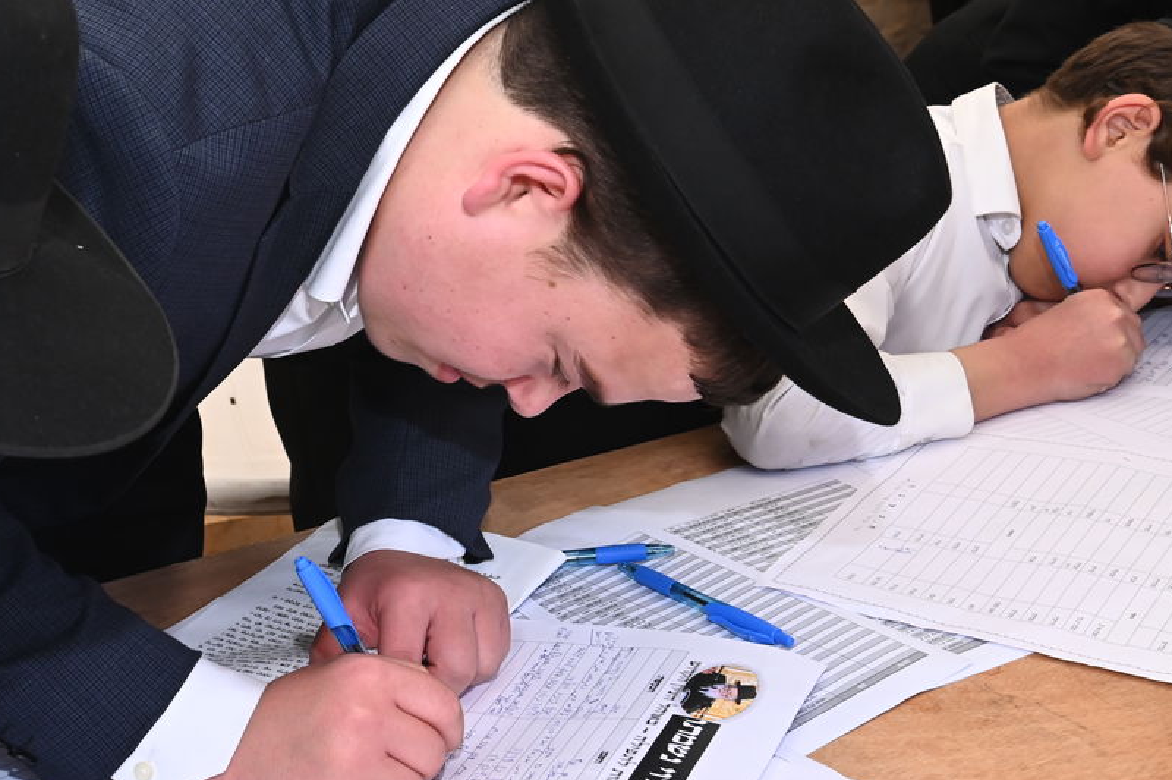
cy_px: 294
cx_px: 330
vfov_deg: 21.5
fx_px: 2049
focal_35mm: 63
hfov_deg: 31.5
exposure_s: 1/200
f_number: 10
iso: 1000
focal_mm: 36
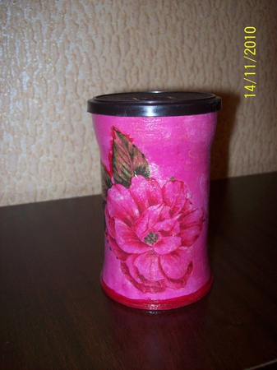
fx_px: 384
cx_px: 138
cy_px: 185
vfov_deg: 51.4
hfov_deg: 39.6
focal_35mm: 36
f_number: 2.7
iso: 80
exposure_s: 1/64
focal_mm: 6
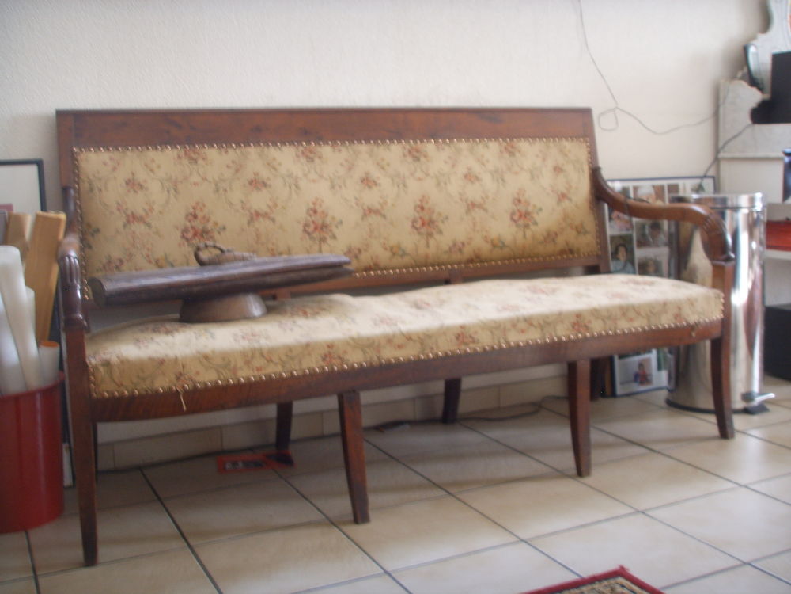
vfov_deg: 36.8
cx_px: 396
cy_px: 297
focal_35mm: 39
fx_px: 891
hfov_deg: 47.9
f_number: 3.5
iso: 63
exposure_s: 1/3
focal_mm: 6.6
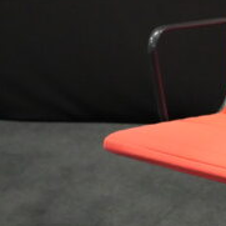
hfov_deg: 13.6
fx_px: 916
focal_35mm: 124
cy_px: 164
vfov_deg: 14.0
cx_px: 293
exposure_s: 1/50
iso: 12800
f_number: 4
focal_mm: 44
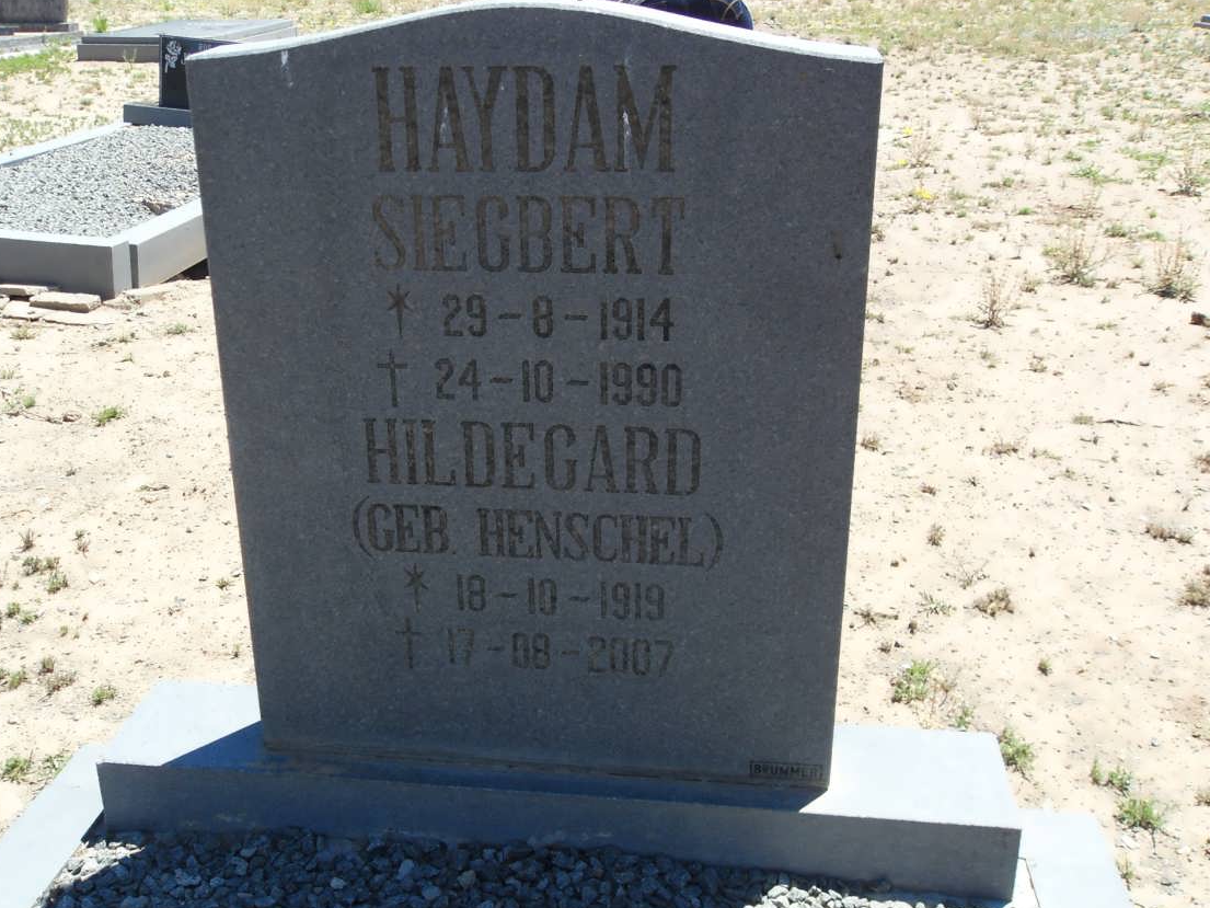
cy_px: 478
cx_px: 571
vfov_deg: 37.7
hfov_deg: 48.9
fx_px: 1328
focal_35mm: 38
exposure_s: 1/90
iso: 80
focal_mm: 6.3
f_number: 8.2
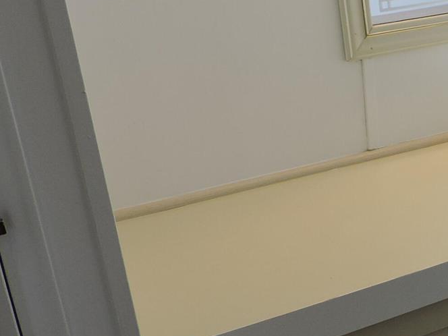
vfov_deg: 19.8
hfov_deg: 23.3
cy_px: 237
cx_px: 583
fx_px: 958
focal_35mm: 74
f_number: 3
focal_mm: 4.3
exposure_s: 1/80
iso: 100
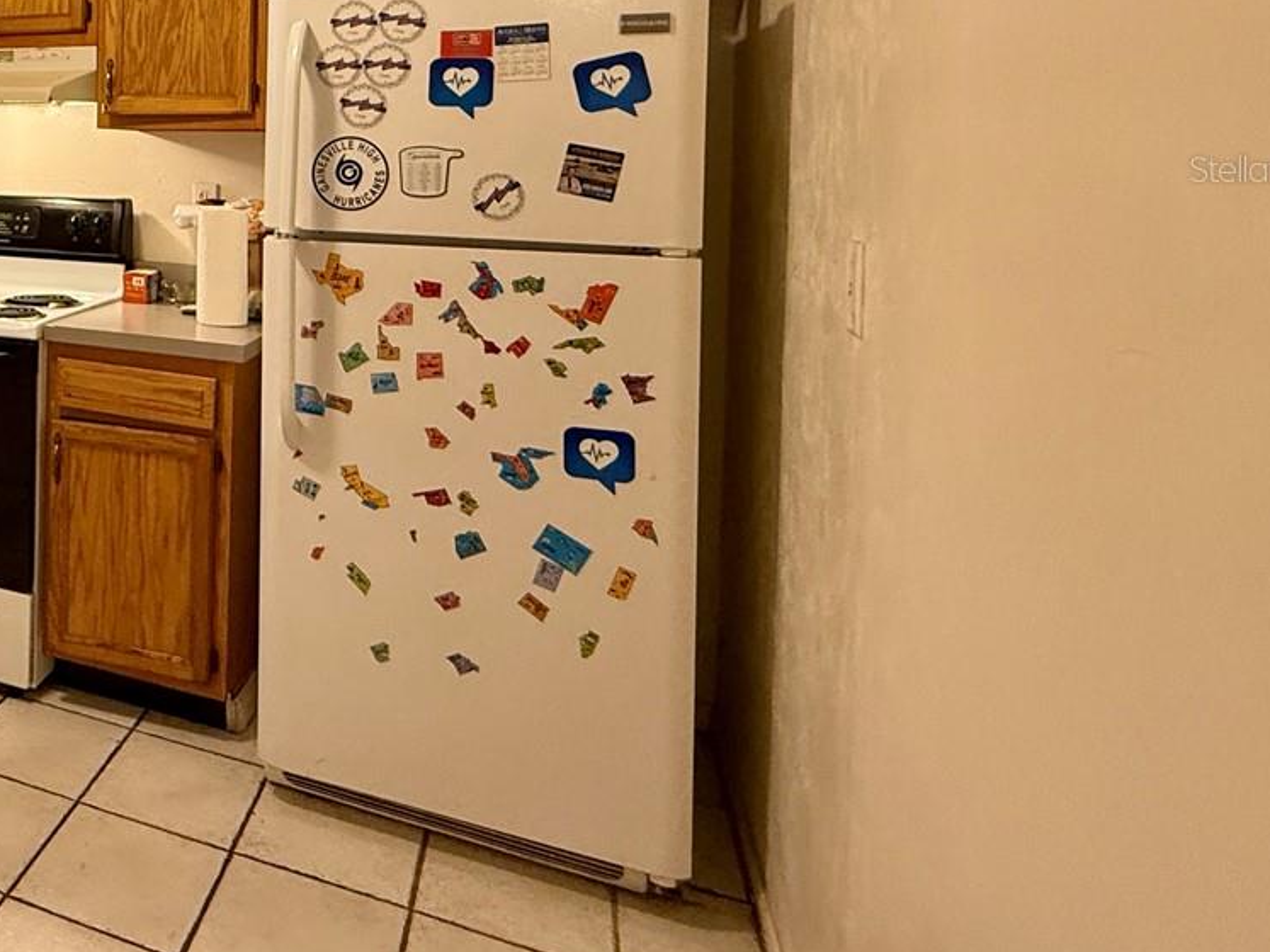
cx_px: -10
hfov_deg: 48.8
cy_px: 168
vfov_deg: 44.2
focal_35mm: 30
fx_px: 1100
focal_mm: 2.22
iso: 320
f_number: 2.2
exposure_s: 1/60
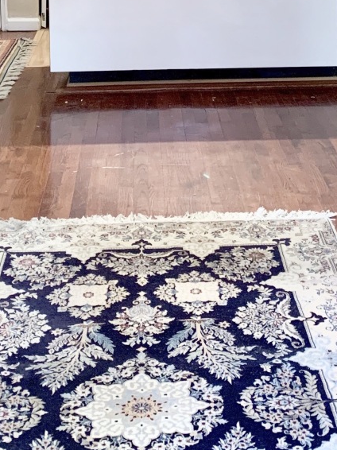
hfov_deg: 20.1
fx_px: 948
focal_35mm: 73
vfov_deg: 24.5
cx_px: 179
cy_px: -68
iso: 320
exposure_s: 1/40
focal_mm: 4.25
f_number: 1.8
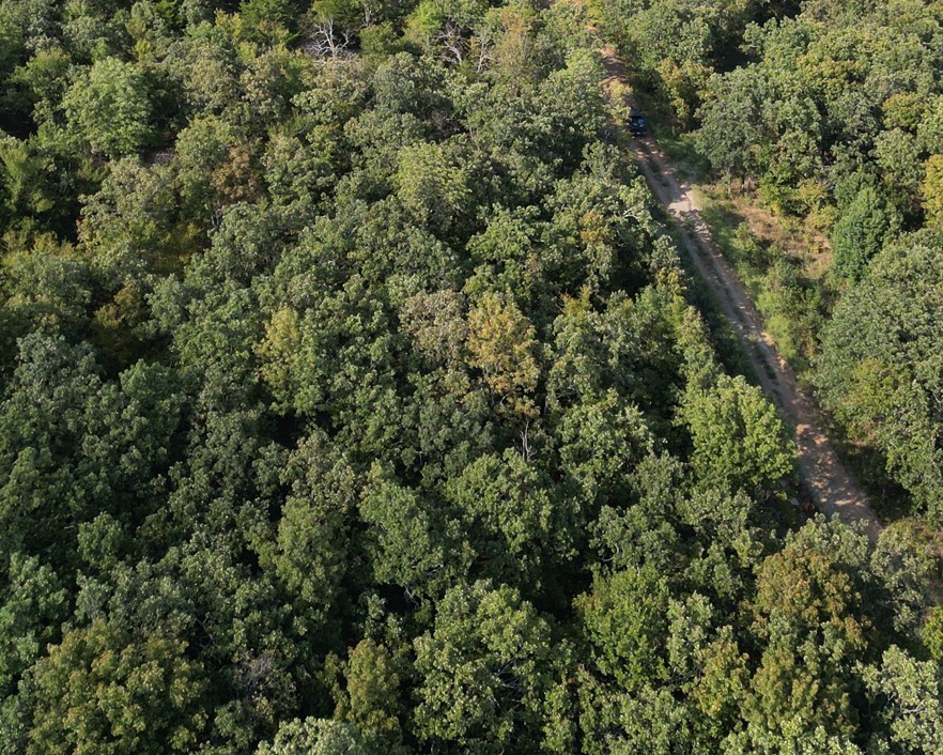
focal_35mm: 51
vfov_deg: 28.4
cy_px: 52
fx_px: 1424
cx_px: 528
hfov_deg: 36.6
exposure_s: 1/2000
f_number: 1.7
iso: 140
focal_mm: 6.72
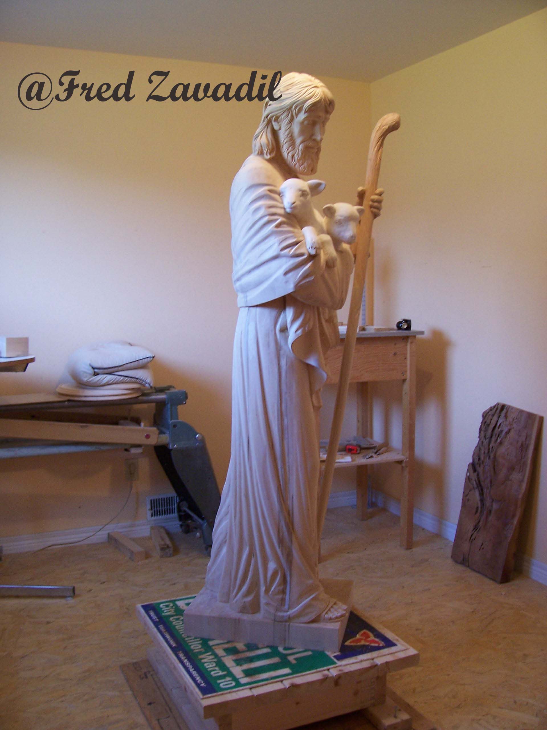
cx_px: 274
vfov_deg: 54.0
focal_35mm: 34
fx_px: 716
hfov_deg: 41.8
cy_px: 365
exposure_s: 1/30
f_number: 2.7
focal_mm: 5.6
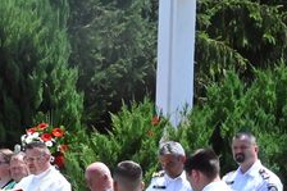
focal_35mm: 204
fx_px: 1625
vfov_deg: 6.7
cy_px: 80
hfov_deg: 9.4
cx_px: -299
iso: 5000
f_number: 20
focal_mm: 38
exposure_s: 1/1250
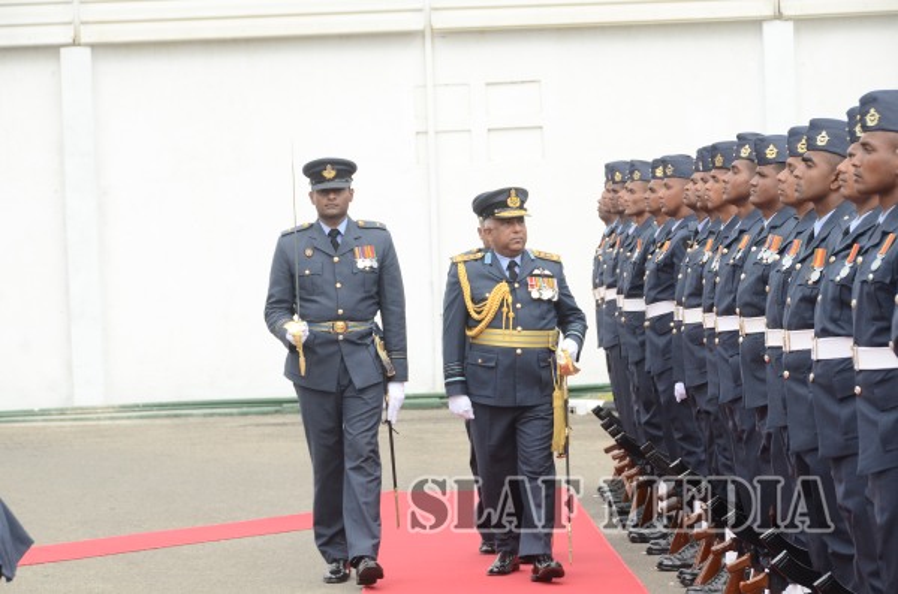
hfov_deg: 16.7
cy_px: 297
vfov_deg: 11.1
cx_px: 449
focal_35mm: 123
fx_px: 3061
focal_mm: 82
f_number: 7.1
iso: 250
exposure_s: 1/200
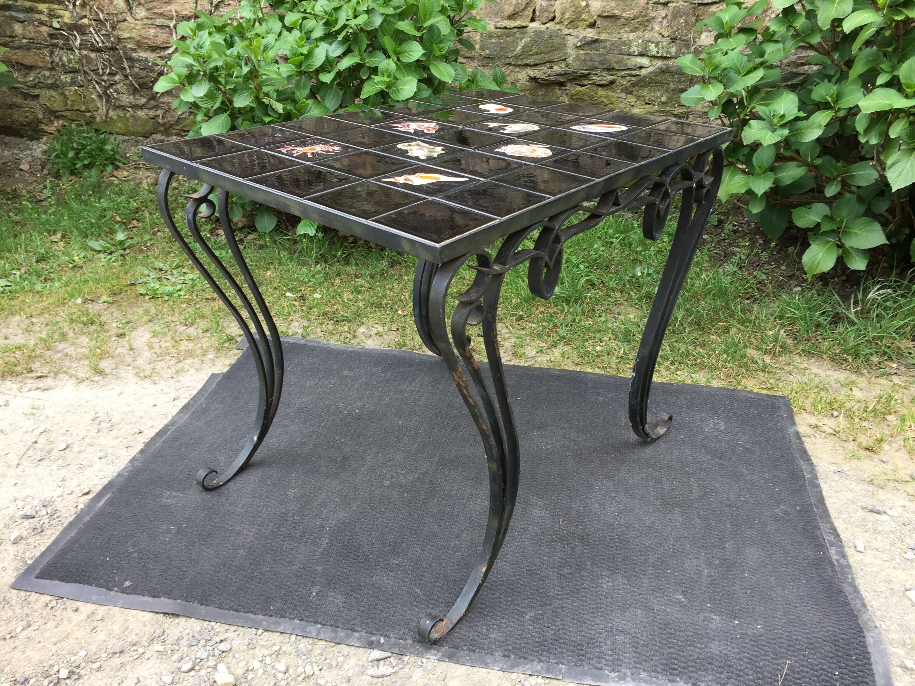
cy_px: 343
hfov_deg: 61.7
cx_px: 458
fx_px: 767
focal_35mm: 29
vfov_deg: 48.2
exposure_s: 1/100
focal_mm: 4.15
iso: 32
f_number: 2.2
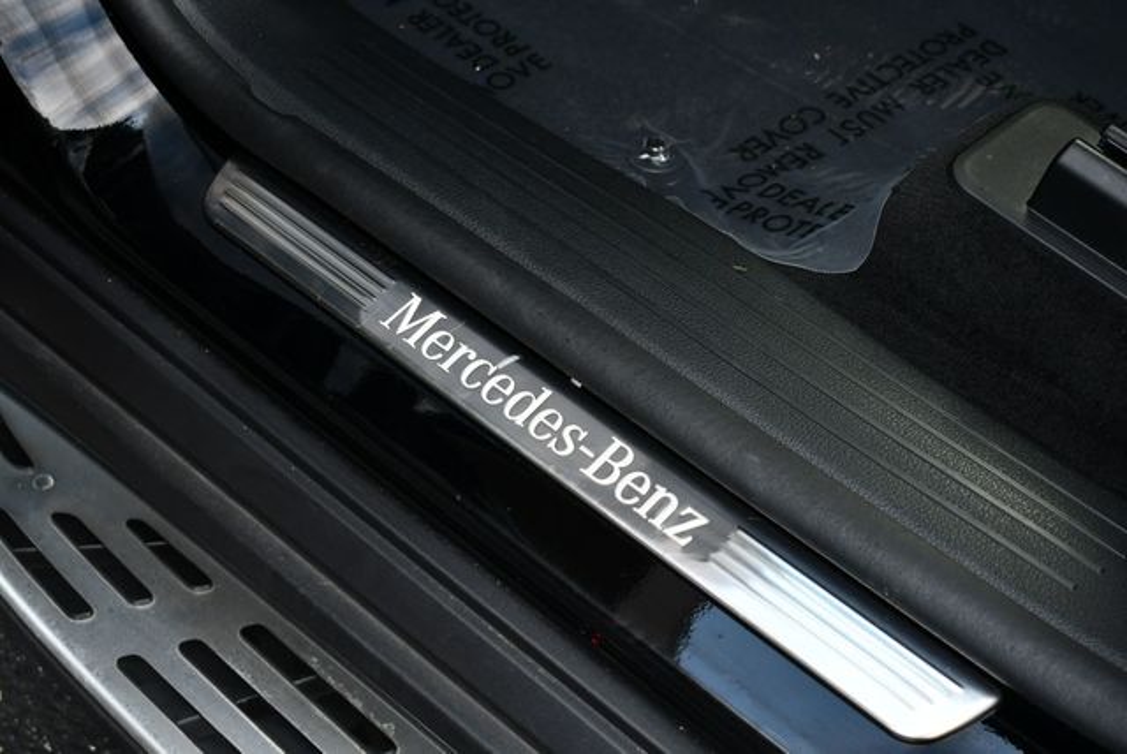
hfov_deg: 31.4
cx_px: 564
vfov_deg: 21.3
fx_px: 2005
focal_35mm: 64
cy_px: 377
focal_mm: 32
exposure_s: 1/250
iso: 400
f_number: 5
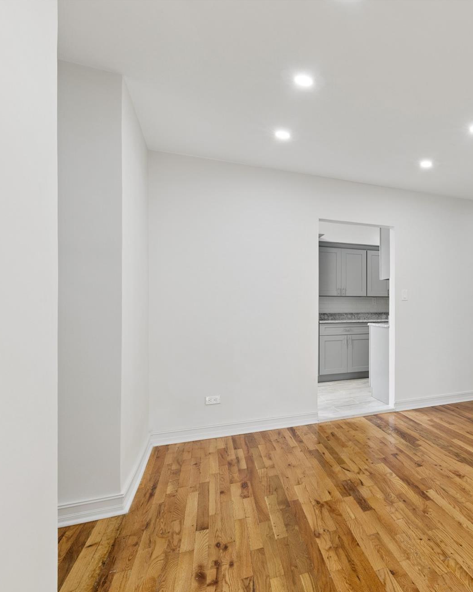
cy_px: 307
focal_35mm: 22
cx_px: 435
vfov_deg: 75.0
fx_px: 385
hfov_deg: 54.1
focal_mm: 15
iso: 640
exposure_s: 1/20
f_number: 14
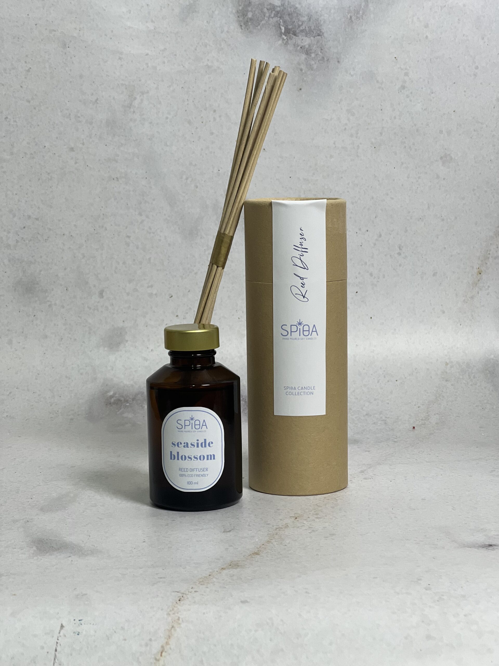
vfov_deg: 25.3
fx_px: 1480
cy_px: 333
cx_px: 250
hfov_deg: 19.1
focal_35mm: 77
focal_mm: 9
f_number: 2.8
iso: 125
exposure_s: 1/100
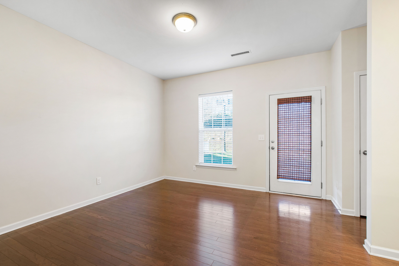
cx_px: 200
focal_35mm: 15
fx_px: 166
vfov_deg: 77.3
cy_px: 133
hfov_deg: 100.4
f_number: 8
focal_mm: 10
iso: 100
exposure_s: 1/1.25
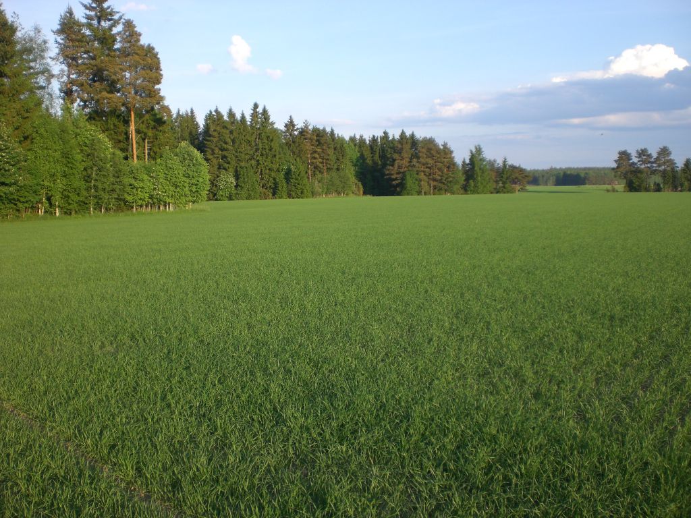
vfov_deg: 37.7
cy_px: 259
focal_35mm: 38
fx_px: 759
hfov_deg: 49.0
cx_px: 346
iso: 50
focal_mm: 6.3
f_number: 3.1
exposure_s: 1/320
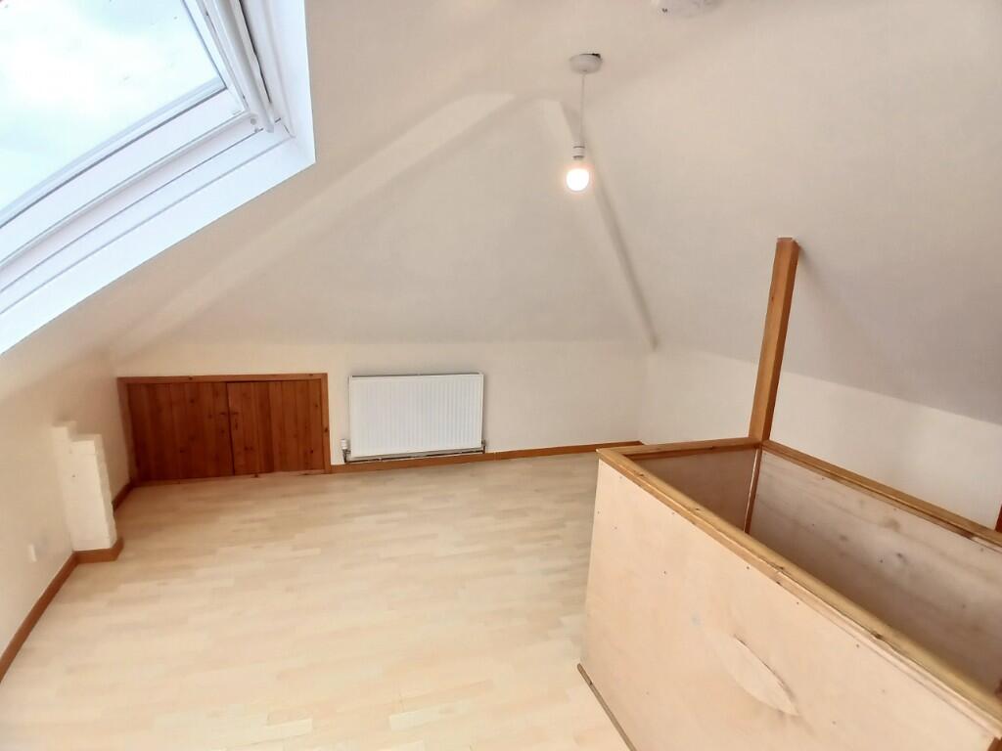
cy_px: 376
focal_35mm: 17
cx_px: 501
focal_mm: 1.4
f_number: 2.2
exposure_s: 1/50
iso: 100
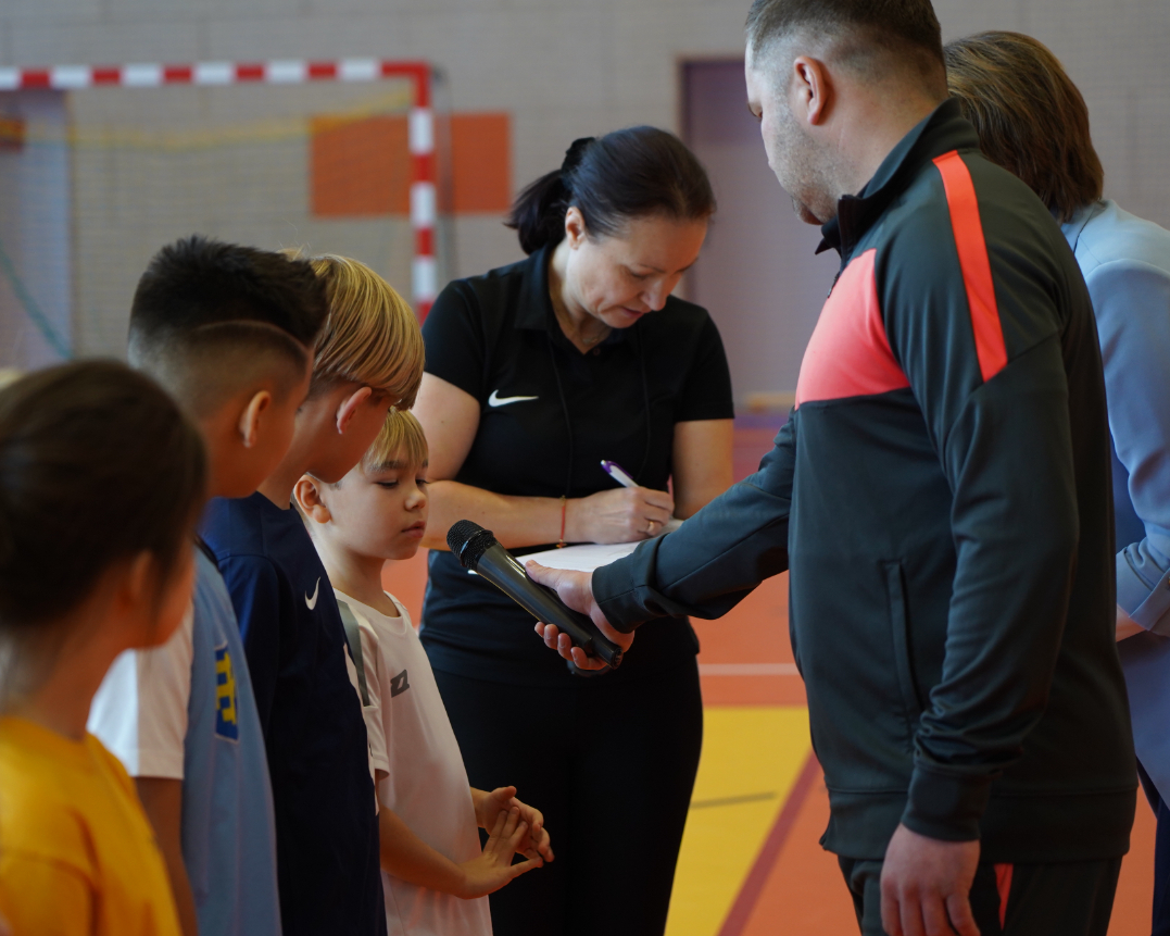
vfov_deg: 13.0
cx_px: 505
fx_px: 4120
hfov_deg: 16.2
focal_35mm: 119
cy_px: 466
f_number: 4
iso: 1250
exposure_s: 1/100
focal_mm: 105
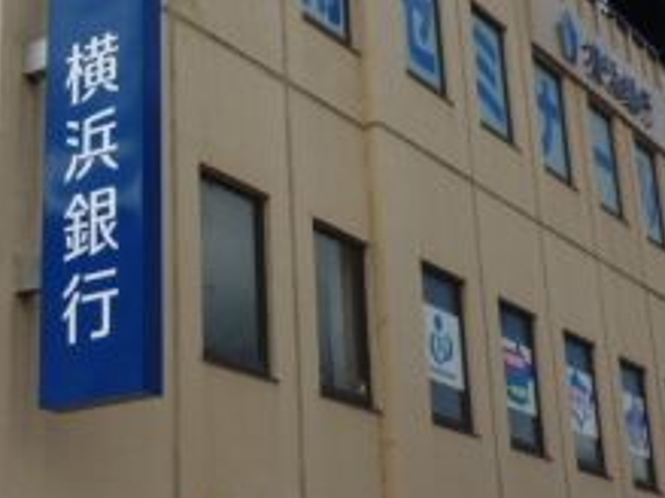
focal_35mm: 73
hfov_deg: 26.4
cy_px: 191
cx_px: 167
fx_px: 1402
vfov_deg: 20.1
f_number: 4
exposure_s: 1/800
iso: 80
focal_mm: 4.4
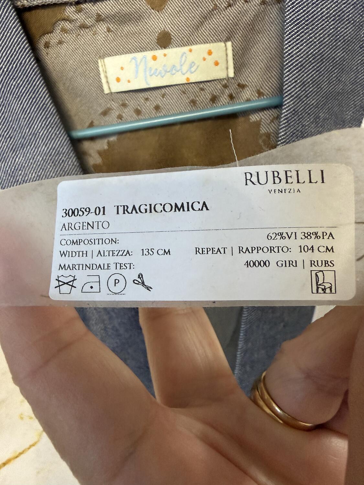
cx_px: 182
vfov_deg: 71.6
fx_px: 336
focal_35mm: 24
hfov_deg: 56.8
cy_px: 242
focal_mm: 2.22
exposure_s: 1/59
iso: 500
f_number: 2.2
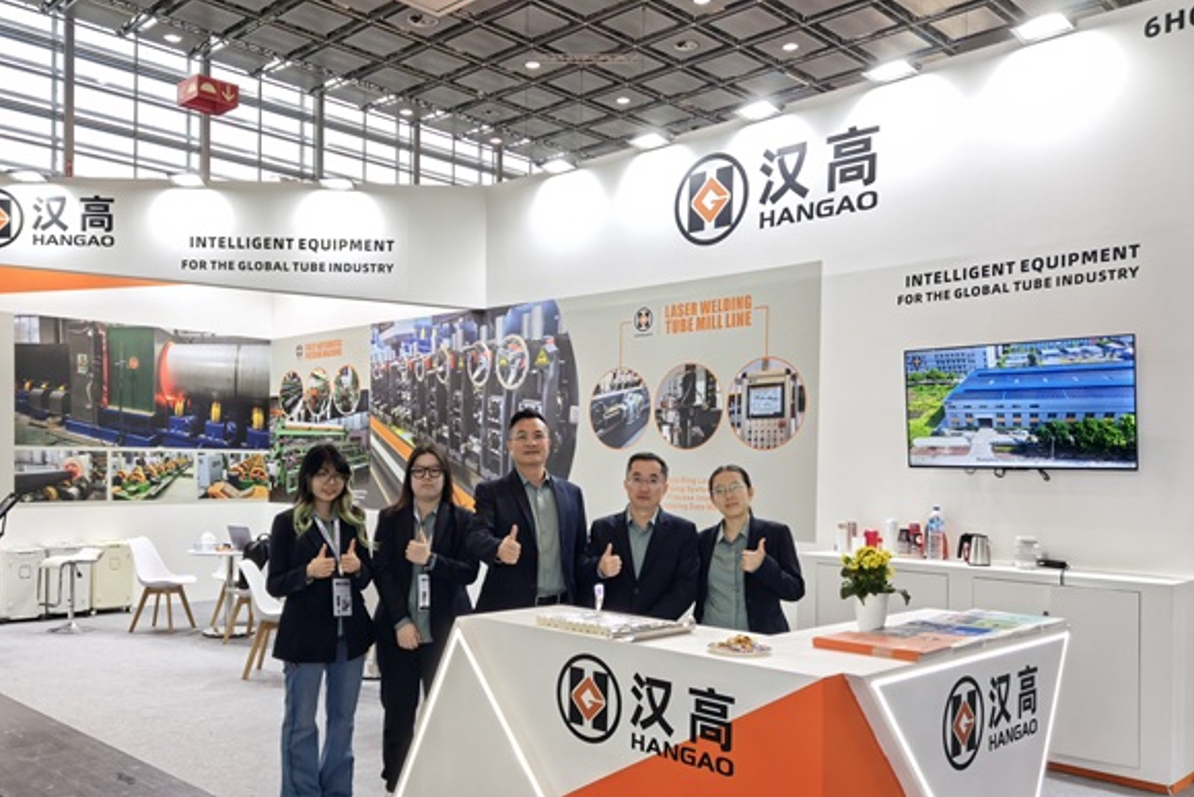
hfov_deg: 60.1
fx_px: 1028
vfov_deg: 42.2
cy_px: 467
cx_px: 537
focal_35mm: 31
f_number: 1.8
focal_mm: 5.35
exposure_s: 1/100
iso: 50
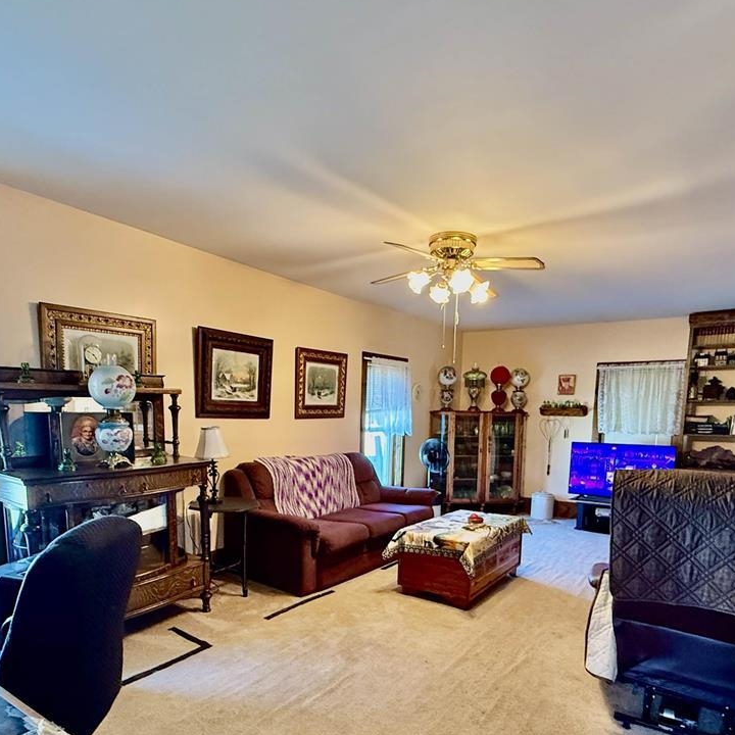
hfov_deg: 69.6
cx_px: 355
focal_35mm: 22
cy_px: 476
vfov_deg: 68.1
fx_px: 528
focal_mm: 2.22
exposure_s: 1/60
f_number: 2.2
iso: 640
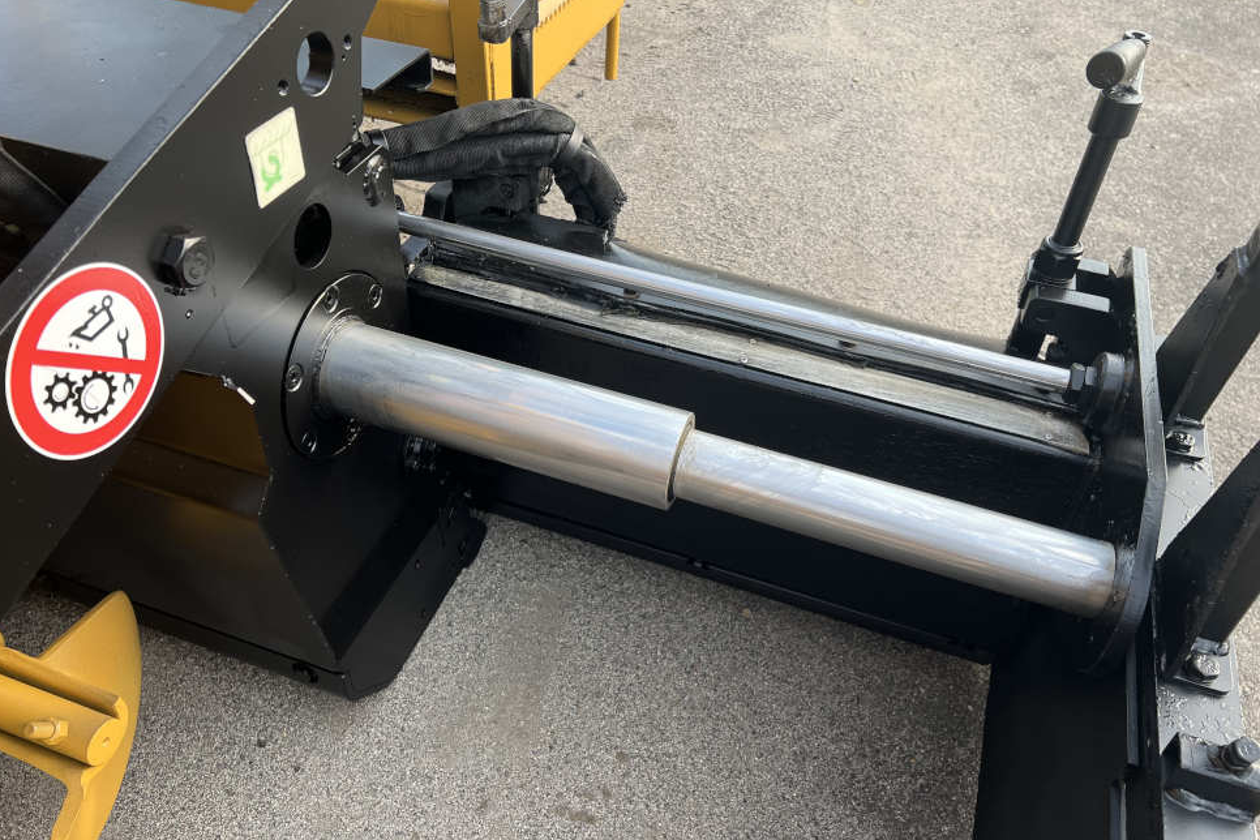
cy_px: 412
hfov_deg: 65.5
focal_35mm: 28
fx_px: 980
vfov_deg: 46.4
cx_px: 618
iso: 50
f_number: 1.5
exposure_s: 1/763
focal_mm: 5.7
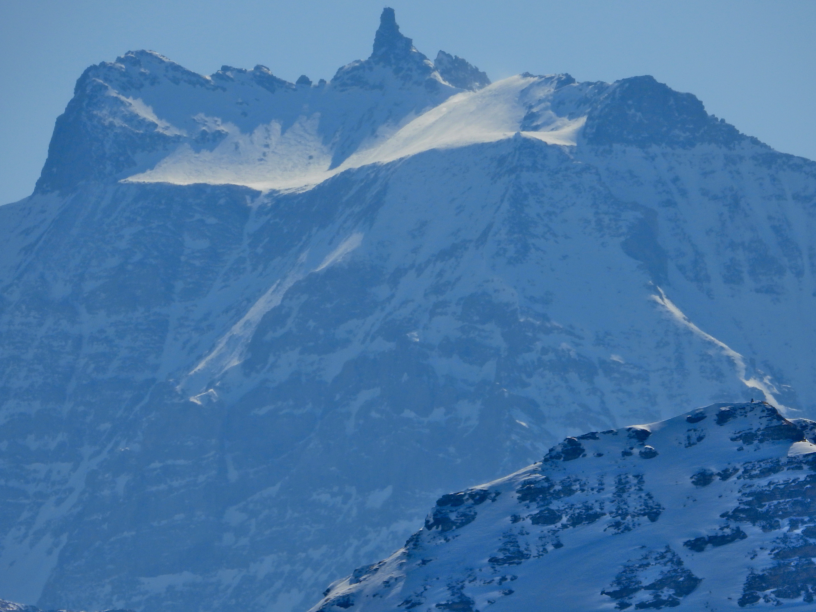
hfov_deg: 1.8
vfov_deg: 1.4
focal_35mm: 1100
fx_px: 25930
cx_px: 408
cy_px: 306
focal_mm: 198
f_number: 6.3
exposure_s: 1/1600
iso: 100
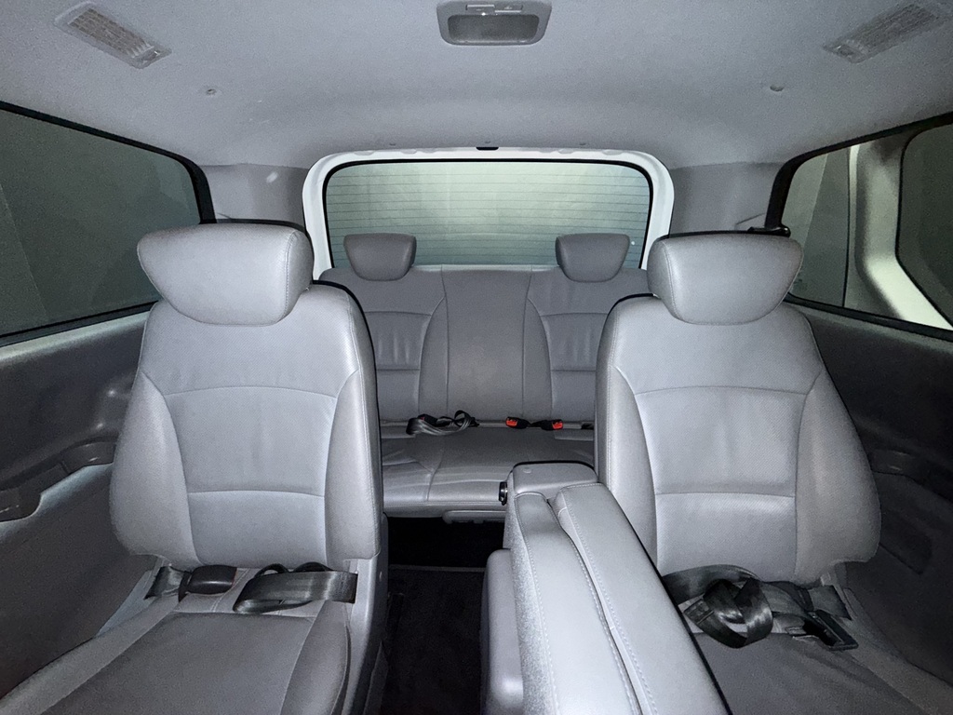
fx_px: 385
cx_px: 476
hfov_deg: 102.1
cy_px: 358
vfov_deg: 85.7
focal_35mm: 14
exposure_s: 1/31
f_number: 2.2
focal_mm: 2.22
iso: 160
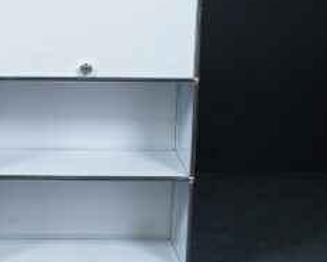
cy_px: 103
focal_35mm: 126
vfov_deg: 12.3
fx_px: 1220
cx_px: -31
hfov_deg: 14.9
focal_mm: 52
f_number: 7.1
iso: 5000
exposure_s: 1/125
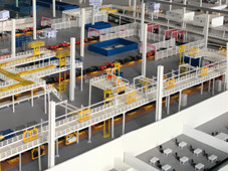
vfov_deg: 22.6
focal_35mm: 64
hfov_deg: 30.1
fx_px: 421
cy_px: 36
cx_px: 82
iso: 32
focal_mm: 4.15
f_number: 2.2
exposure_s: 1/33
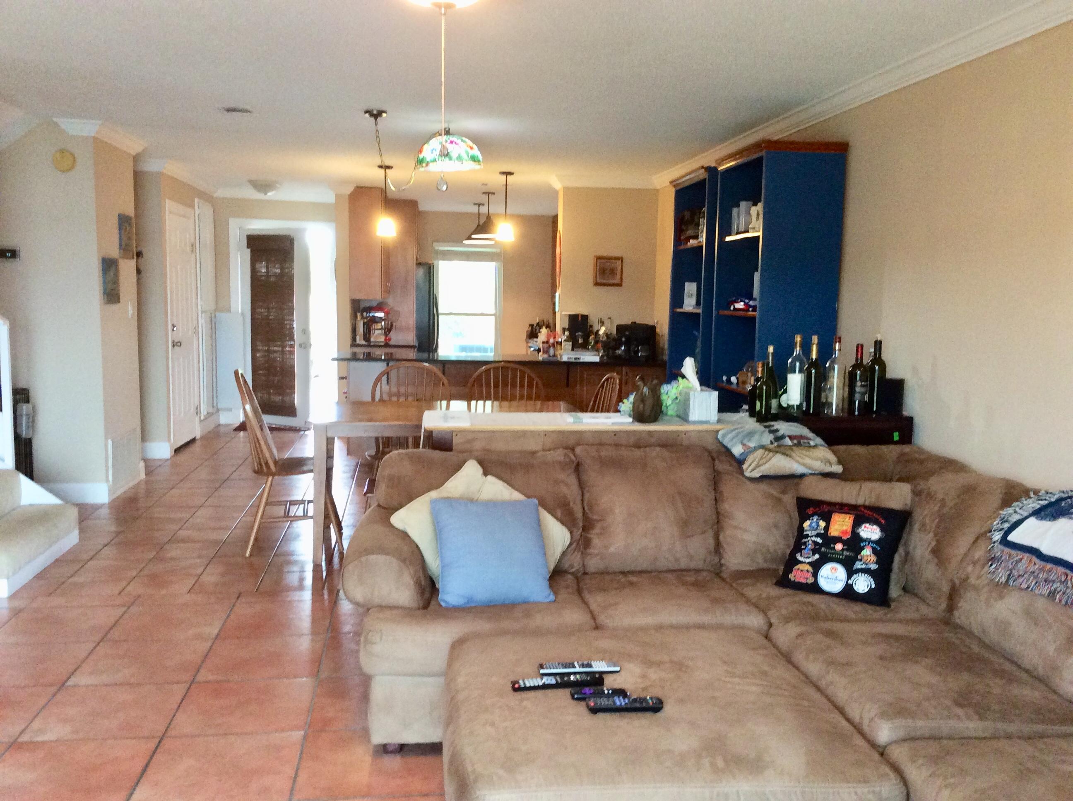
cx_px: 536
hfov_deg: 56.9
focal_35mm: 32
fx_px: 990
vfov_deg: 44.1
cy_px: 400
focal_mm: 3.3
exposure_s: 1/24
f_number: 2.4
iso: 160
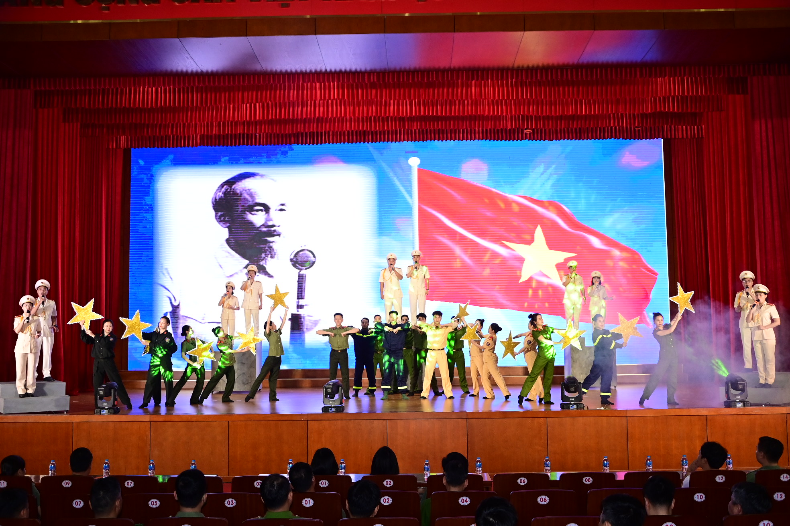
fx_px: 790
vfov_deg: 36.9
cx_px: 395
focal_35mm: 36
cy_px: 263
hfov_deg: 53.1
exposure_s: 1/200
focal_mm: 24
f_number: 4
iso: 1000
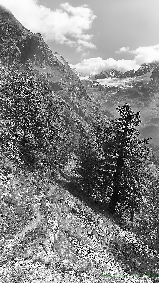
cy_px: 142
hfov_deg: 31.2
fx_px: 285
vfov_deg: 52.8
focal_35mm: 38
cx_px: 75
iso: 100
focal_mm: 24
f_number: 8
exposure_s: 1/180
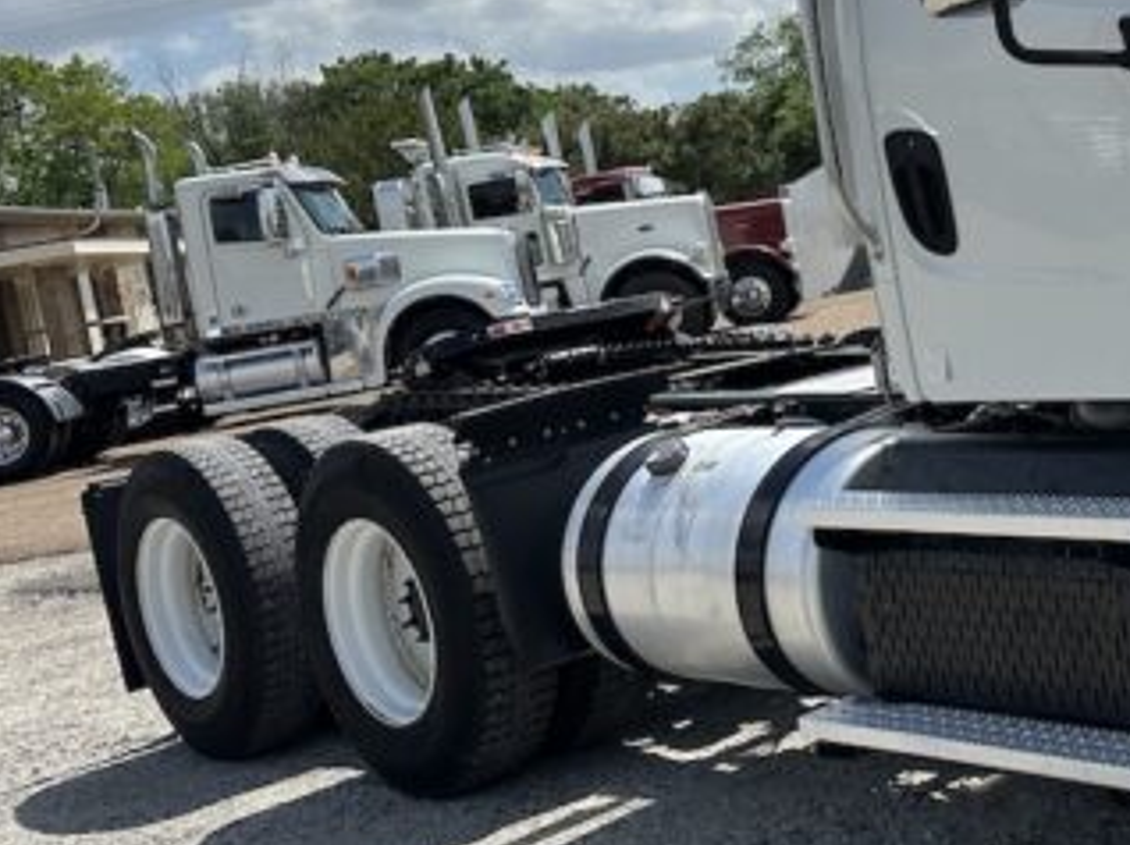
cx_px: 1269
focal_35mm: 58
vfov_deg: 25.0
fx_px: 1892
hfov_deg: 29.7
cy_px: 263
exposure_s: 1/8197
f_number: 1.78
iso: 80
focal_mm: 6.86
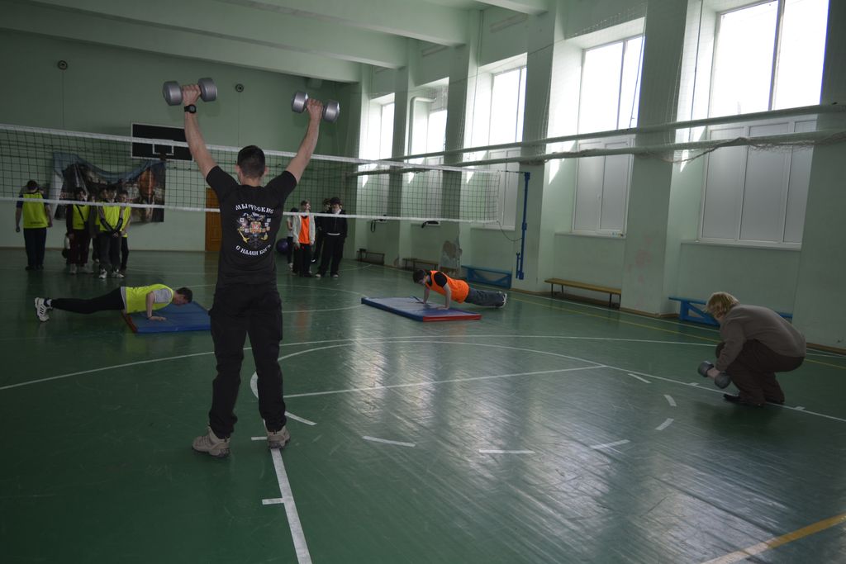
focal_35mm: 27
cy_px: 282
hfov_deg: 67.4
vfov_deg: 47.9
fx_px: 635
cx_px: 423
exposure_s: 1/200
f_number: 3.5
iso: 160
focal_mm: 18
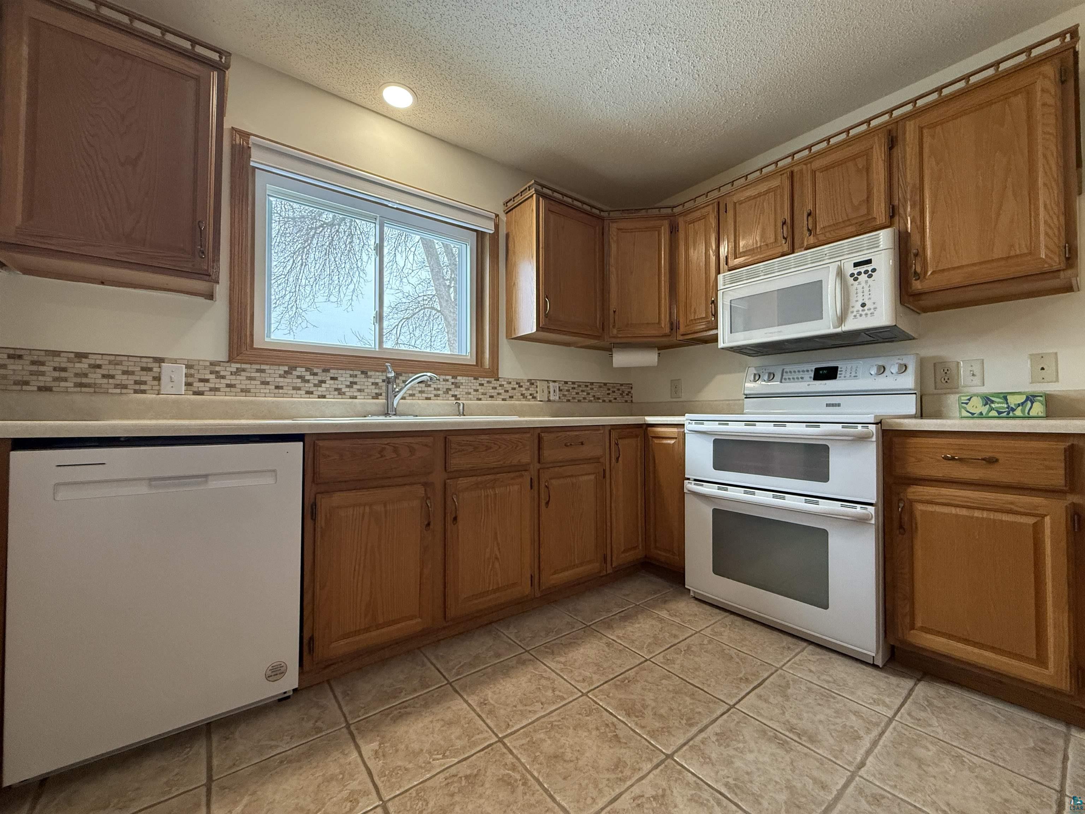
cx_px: 542
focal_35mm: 14
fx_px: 439
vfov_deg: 85.7
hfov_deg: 102.1
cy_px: 407
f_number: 2.2
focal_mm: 2.22
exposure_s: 1/120
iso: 320
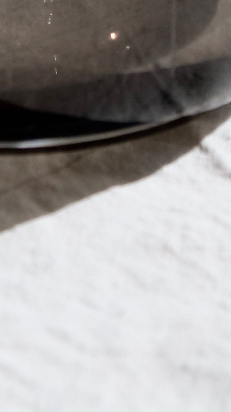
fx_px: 4272
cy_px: -549
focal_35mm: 392
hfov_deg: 3.1
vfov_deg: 5.3
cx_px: -41
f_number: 6.4
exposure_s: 1/1500
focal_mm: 50.5
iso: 400
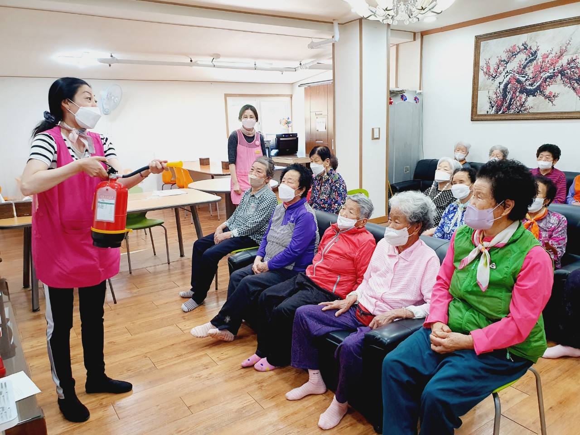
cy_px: 218
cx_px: 290
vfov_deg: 53.1
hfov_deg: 67.3
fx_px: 436
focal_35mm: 26
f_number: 2.4
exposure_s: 1/60.2
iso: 200
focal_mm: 4.32
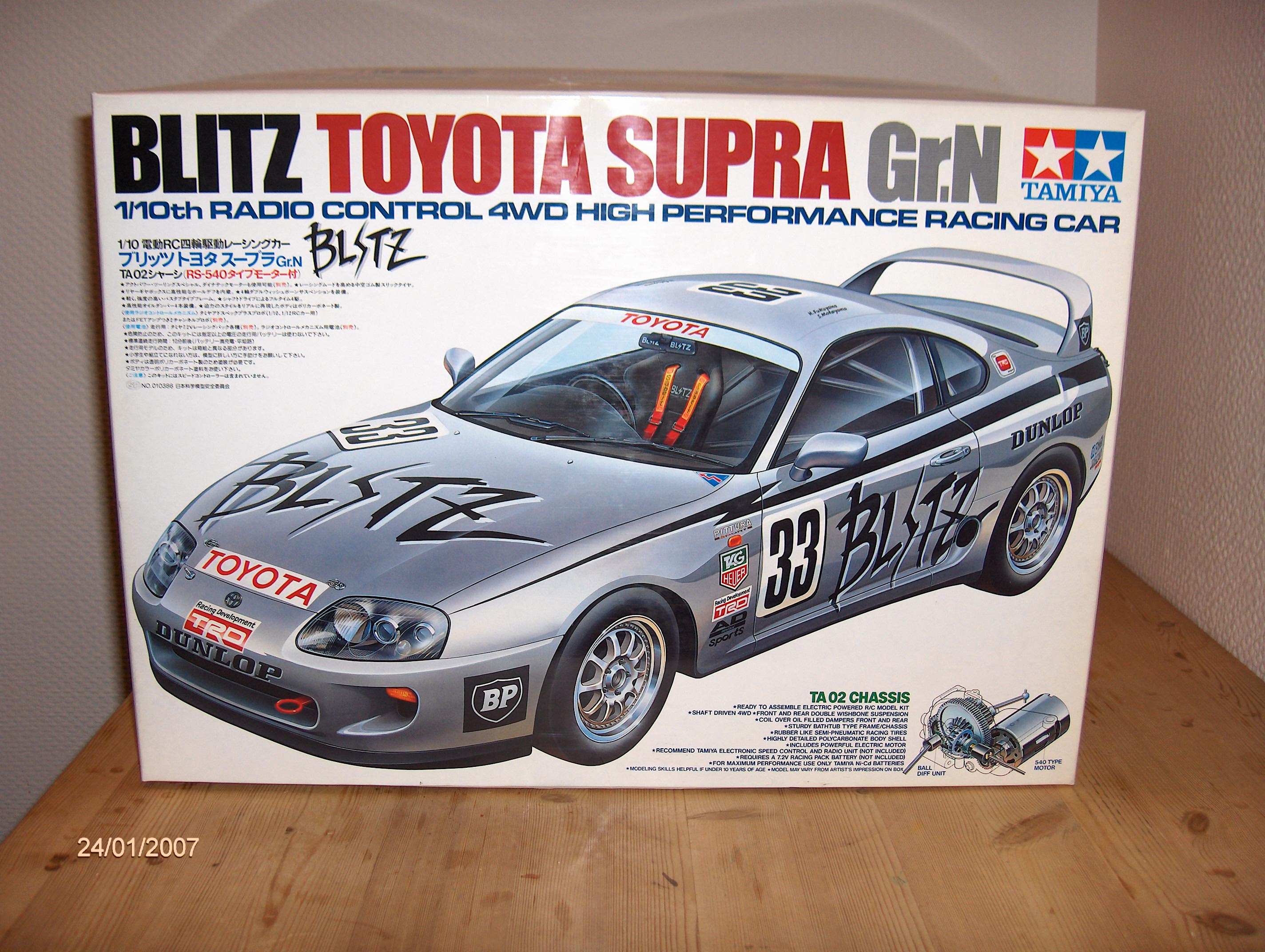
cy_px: 476
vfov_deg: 36.9
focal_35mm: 39
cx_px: 632
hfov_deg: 47.8
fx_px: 1427
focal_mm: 8
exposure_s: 1/60
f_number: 2.8
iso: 100
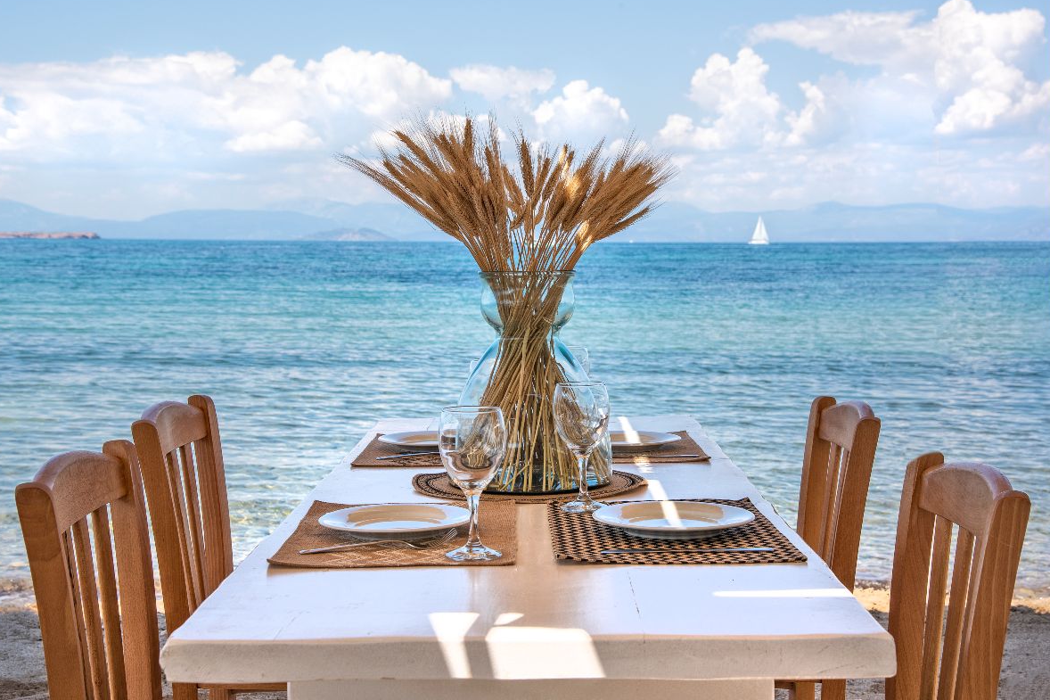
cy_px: 344
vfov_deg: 25.5
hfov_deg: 37.5
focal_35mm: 53
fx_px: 1546
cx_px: 522
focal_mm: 52
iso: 100
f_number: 10
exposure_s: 1/100
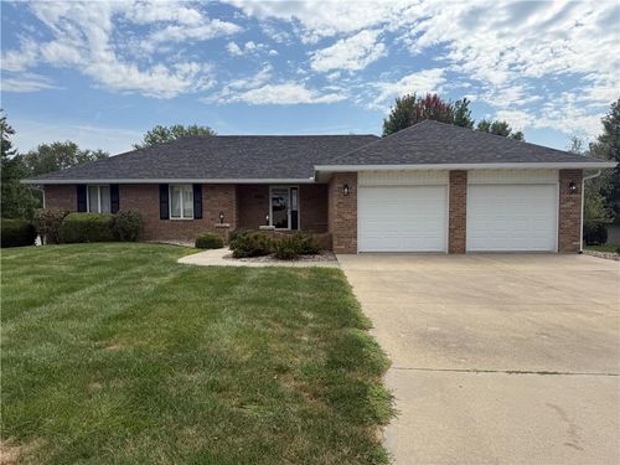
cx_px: 310
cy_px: 232
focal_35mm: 24
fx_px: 430
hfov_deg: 71.6
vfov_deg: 56.8
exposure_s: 1/5319
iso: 80
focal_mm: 6.76
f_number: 1.78
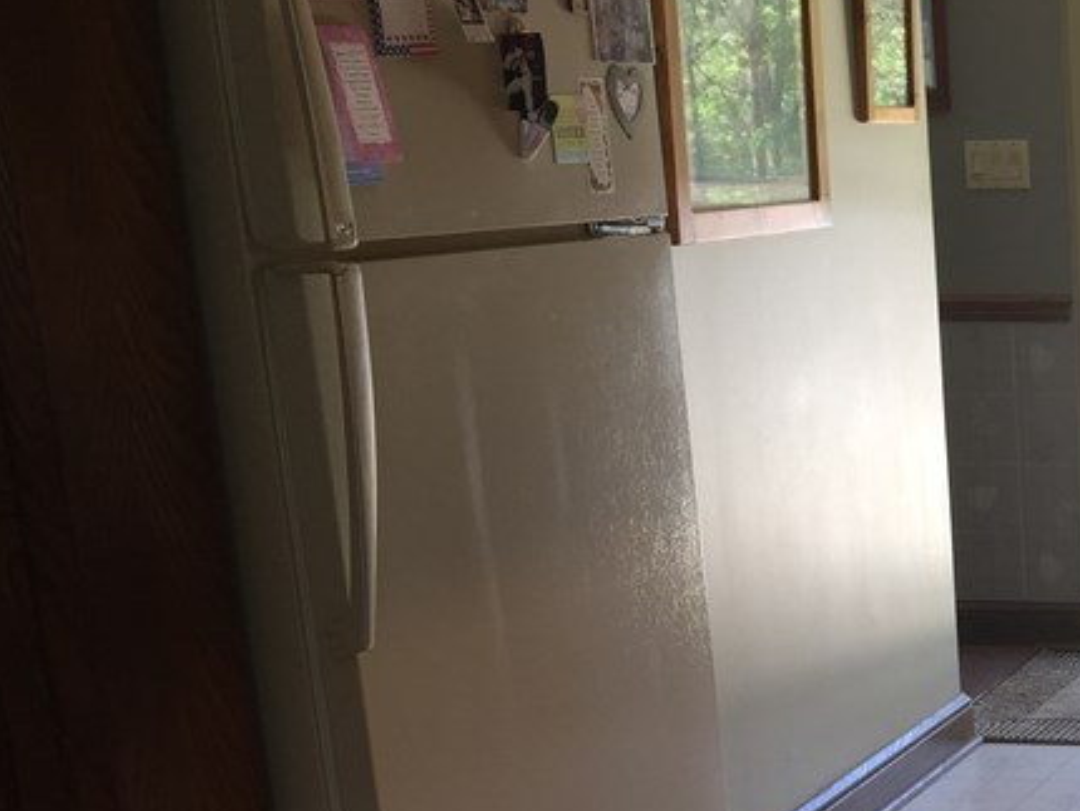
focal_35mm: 69
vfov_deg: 20.9
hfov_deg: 25.7
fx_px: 2154
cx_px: 1236
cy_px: 708
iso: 32
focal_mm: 4.15
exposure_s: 1/40
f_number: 2.2
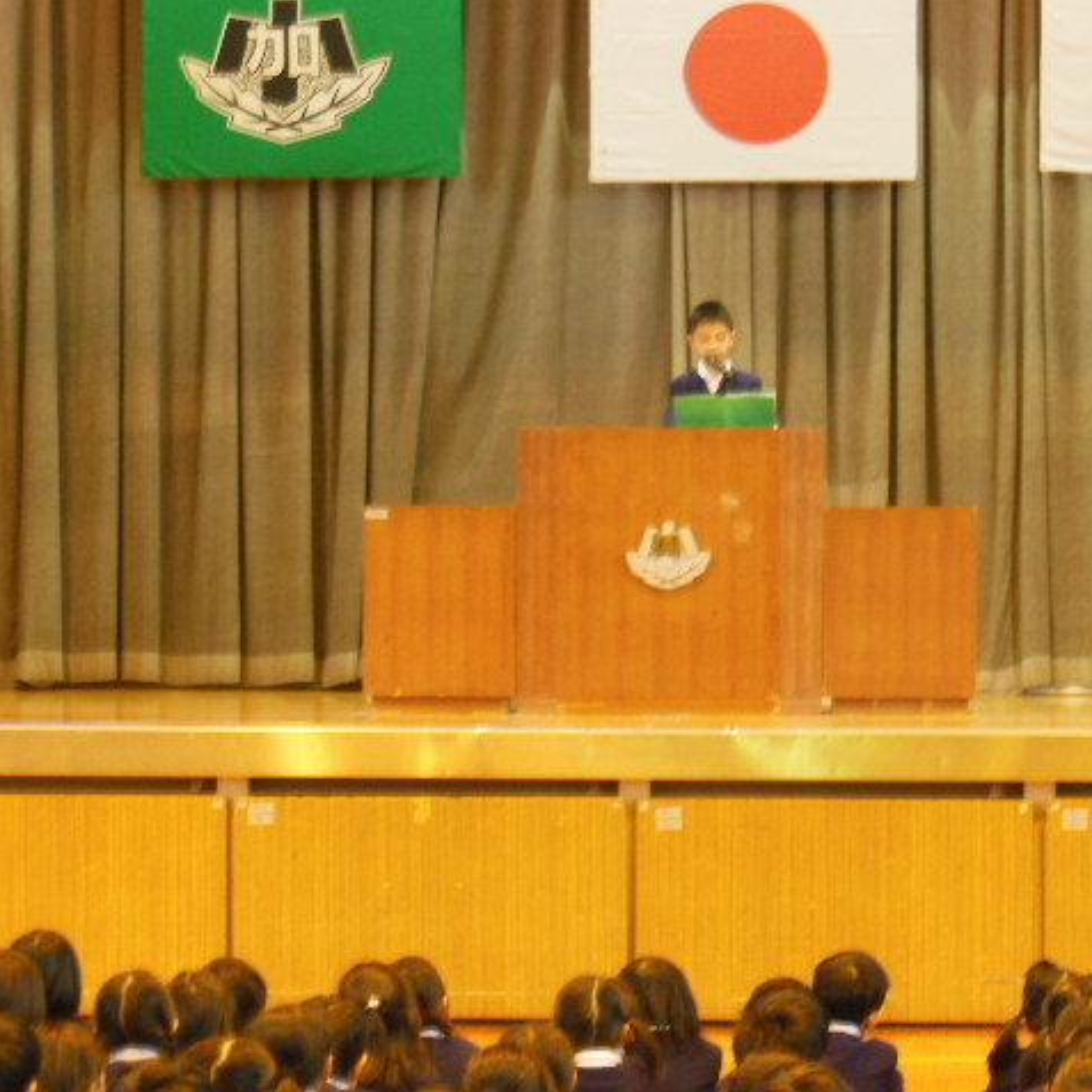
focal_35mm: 147
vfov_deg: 11.9
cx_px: 728
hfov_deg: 11.9
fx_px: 5246
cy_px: 545
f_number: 5.7
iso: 800
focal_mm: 22.1
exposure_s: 1/8
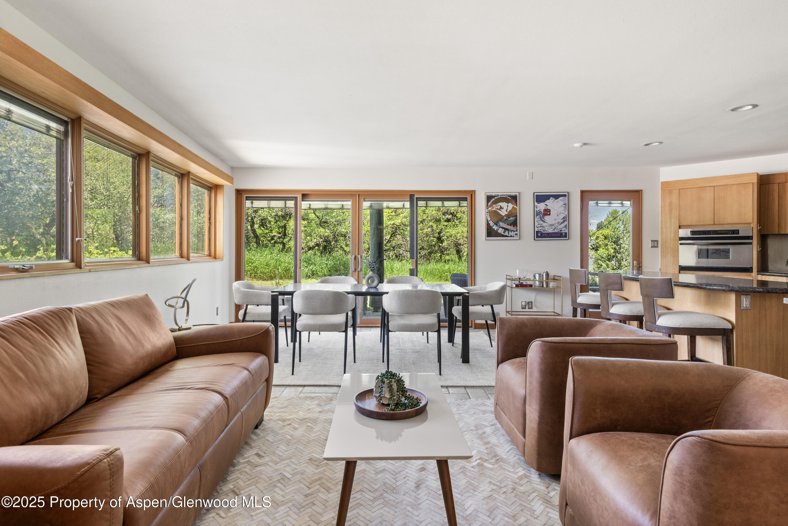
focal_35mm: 20
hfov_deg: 84.0
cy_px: 263
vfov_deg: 62.0
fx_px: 438
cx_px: 394
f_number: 7.1
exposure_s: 1/3
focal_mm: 20
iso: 320
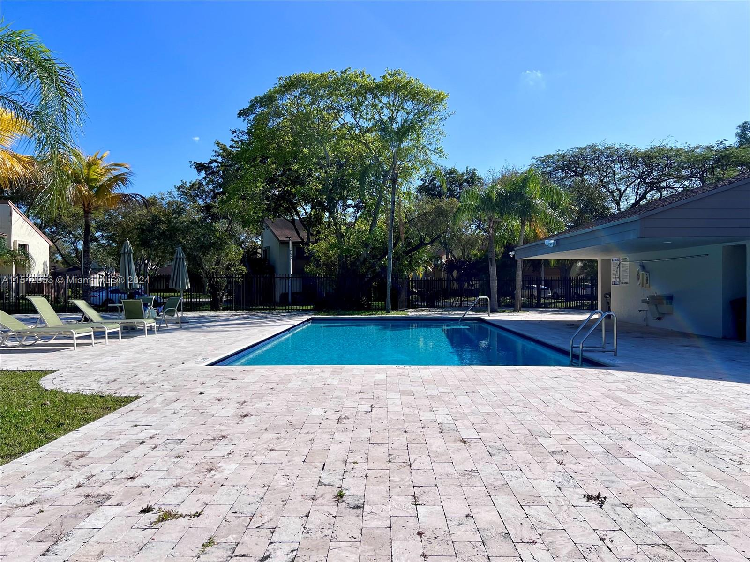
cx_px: 375
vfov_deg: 53.1
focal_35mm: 26
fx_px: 563
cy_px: 281
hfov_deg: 67.3
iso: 50
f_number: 1.5
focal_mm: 5.7
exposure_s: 1/6579
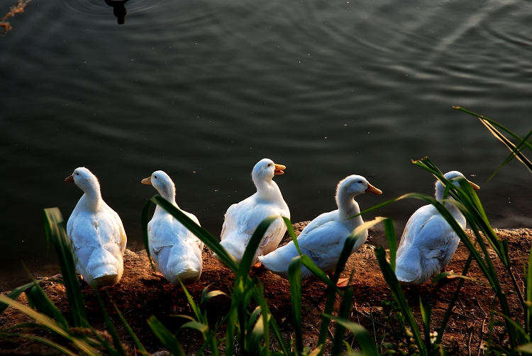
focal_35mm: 105
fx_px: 1553
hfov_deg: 19.4
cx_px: 266
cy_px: 178
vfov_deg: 13.1
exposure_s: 1/30
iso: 100
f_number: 6.3
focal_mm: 70
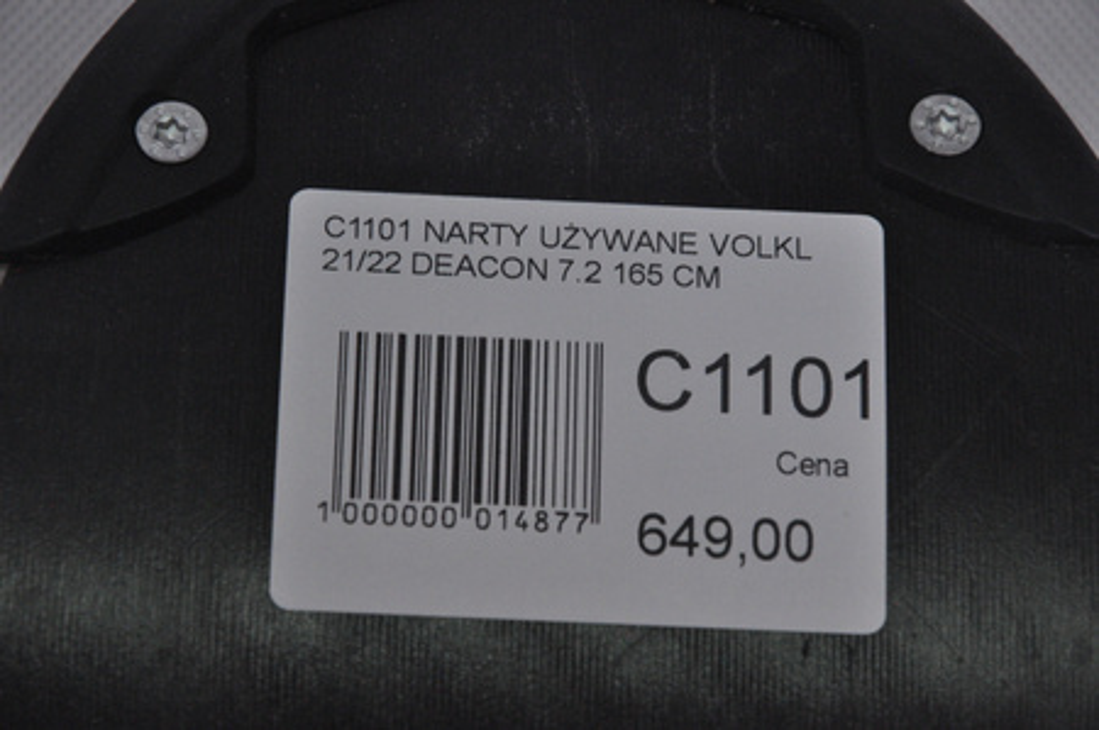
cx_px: 550
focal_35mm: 158
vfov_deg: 8.7
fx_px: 4803
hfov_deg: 13.1
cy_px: 365
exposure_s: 1/125
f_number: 9.5
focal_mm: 105
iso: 3200
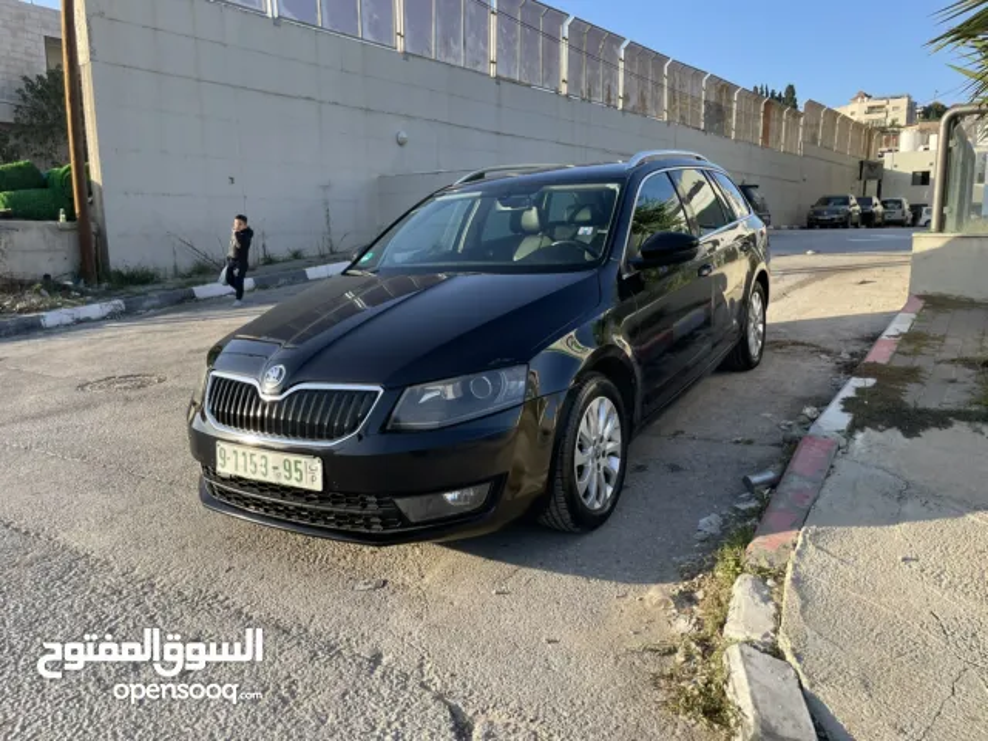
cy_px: 370
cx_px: 494
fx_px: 742
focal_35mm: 26
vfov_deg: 53.1
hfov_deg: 67.3
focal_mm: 4.2
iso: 32
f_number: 1.6
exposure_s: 1/882
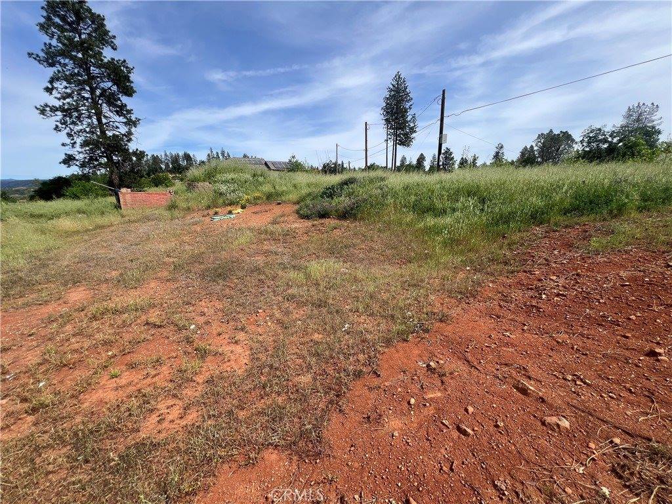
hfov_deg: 106.2
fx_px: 252
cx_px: 336
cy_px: 252
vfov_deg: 89.9
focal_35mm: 13
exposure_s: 1/1263
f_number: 1.8
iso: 32
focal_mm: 1.57
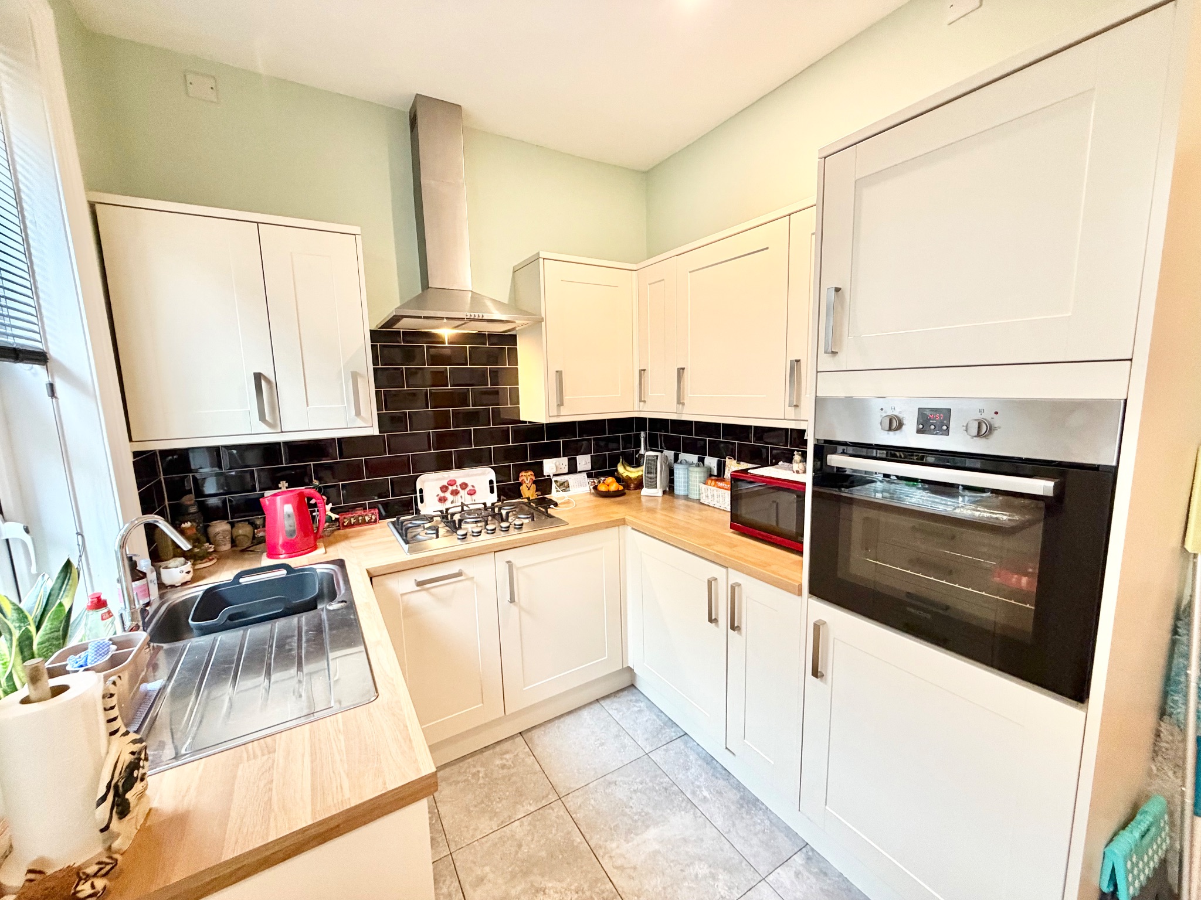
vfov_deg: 85.7
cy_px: 450
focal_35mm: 14
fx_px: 486
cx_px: 600
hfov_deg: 102.1
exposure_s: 1/50
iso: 320
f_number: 2.2
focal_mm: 2.22
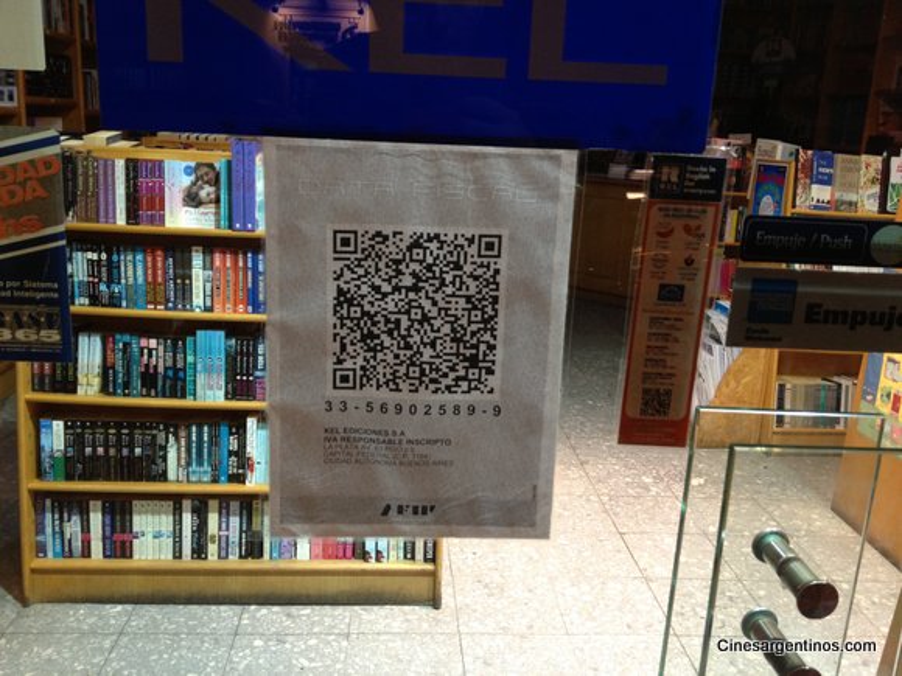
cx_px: 451
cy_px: 338
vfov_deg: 40.7
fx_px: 912
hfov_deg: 52.6
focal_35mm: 35
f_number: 2.4
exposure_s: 1/20
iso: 160
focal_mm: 4.28
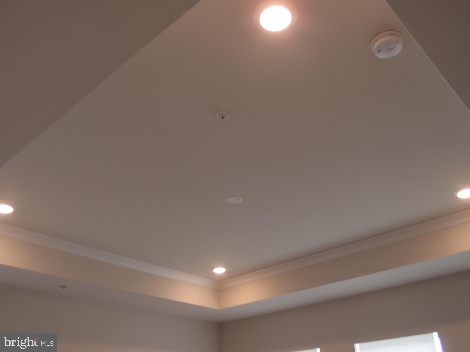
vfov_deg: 44.2
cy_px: 176
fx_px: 434
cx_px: 235
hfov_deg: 56.8
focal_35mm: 32
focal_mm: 6.87
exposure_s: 1/80
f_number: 2
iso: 100
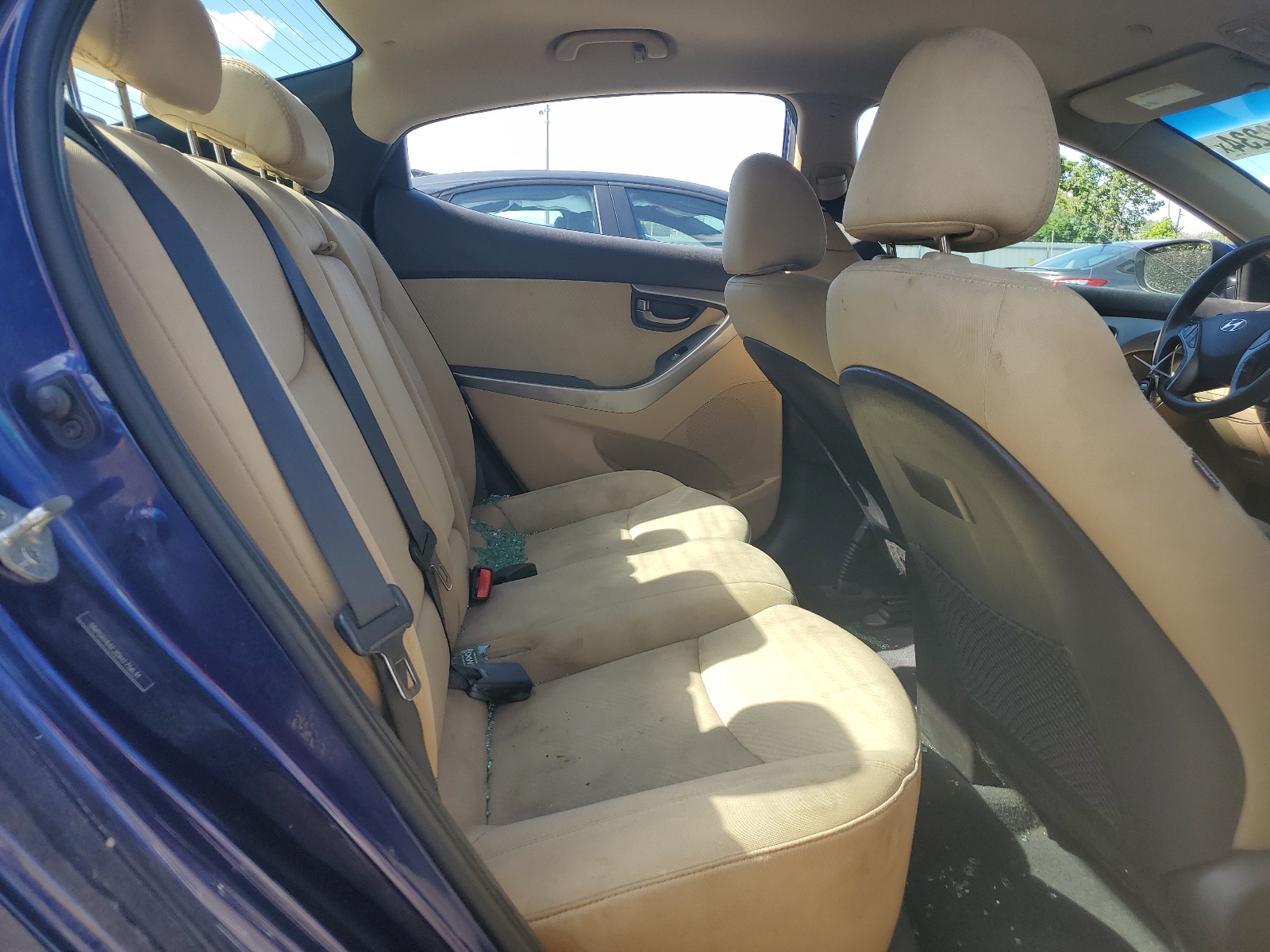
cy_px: 476
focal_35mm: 26
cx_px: 635
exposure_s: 1/714
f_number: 1.5
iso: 50
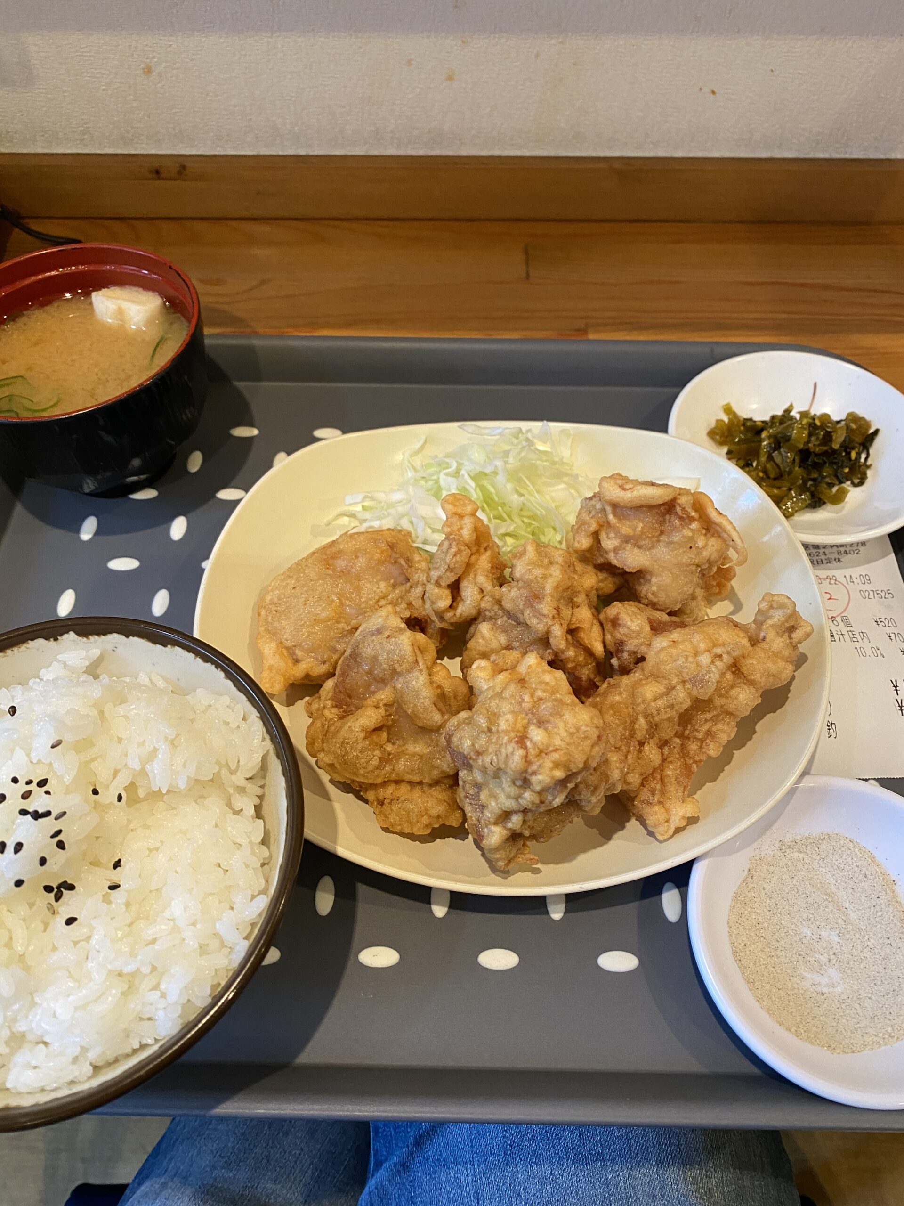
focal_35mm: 26
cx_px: 452
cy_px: 603
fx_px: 905
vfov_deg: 67.3
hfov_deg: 53.1
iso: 200
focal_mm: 4.25
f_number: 1.8
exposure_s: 1/60
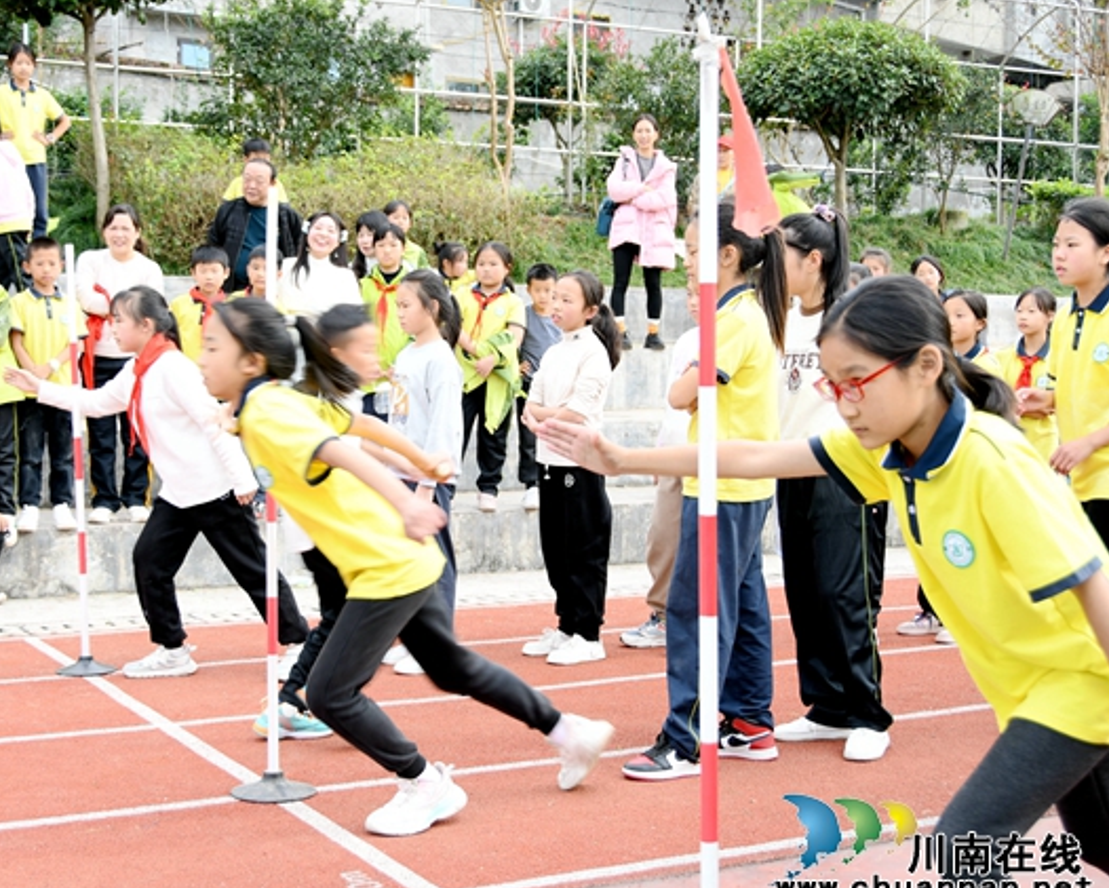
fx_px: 1576
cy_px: 448
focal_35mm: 48
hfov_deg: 38.7
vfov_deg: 31.5
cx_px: 468
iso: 100
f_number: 4
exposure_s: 1/100
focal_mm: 28
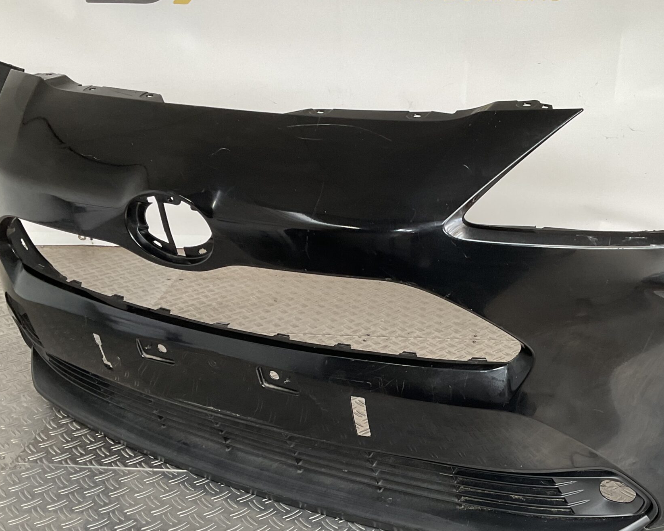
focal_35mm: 44
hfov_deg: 41.6
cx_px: 427
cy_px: 315
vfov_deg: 34.1
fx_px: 865
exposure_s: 1/60
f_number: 1.8
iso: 40
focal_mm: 3
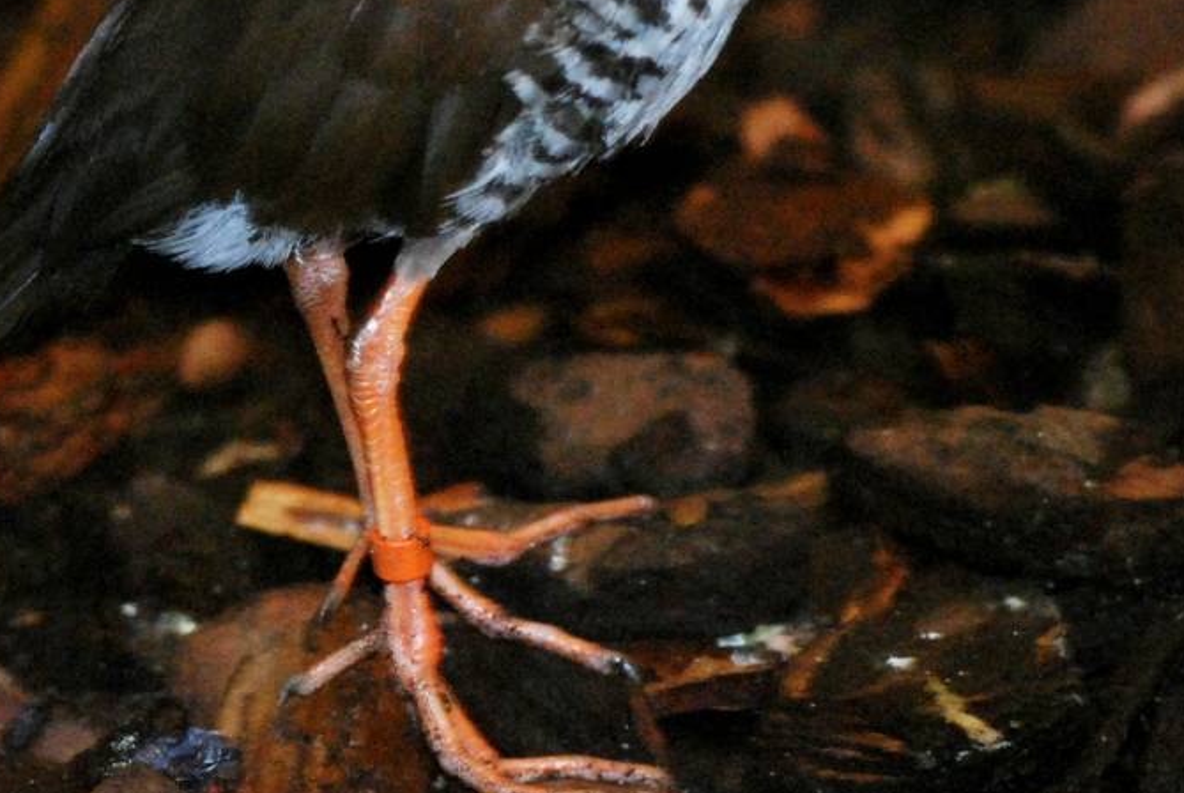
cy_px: -3
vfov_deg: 2.8
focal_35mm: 484
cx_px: 373
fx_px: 15945
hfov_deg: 4.3
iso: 1600
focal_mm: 135
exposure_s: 1/60
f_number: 5.6
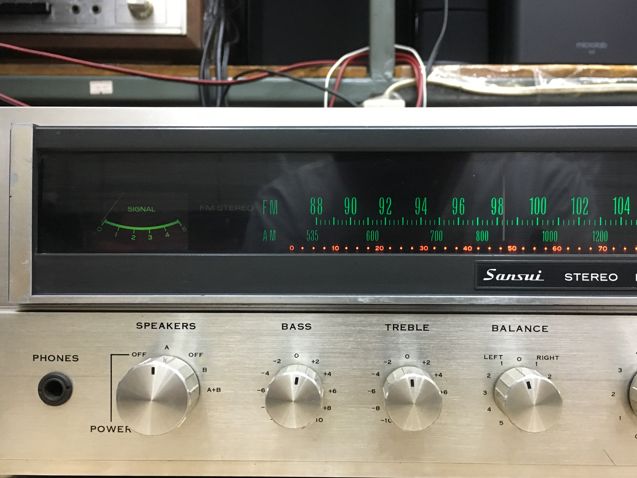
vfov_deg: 39.6
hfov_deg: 51.3
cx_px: 338
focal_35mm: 36
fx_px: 662
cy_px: 271
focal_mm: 4.15
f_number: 2.2
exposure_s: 1/25
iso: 200
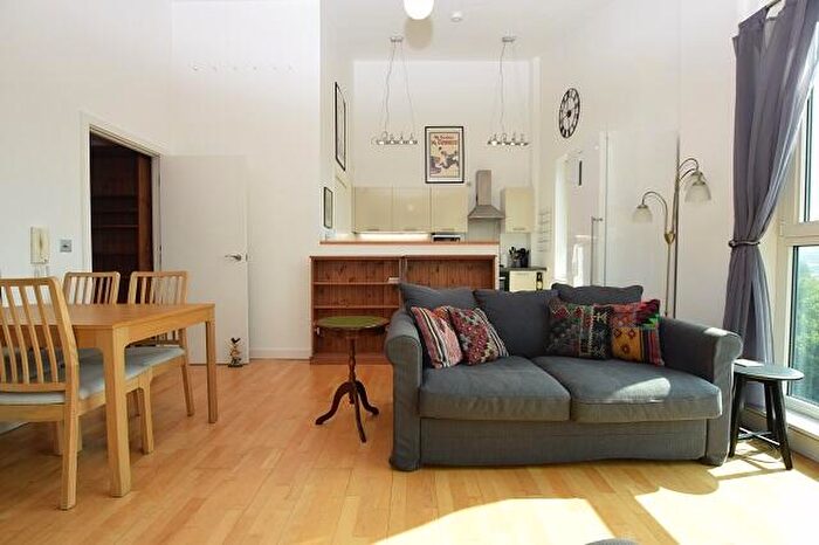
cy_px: 272
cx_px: 410
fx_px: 341
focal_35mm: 15
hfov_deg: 100.4
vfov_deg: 77.3
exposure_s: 1/125
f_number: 5.6
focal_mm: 10
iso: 220
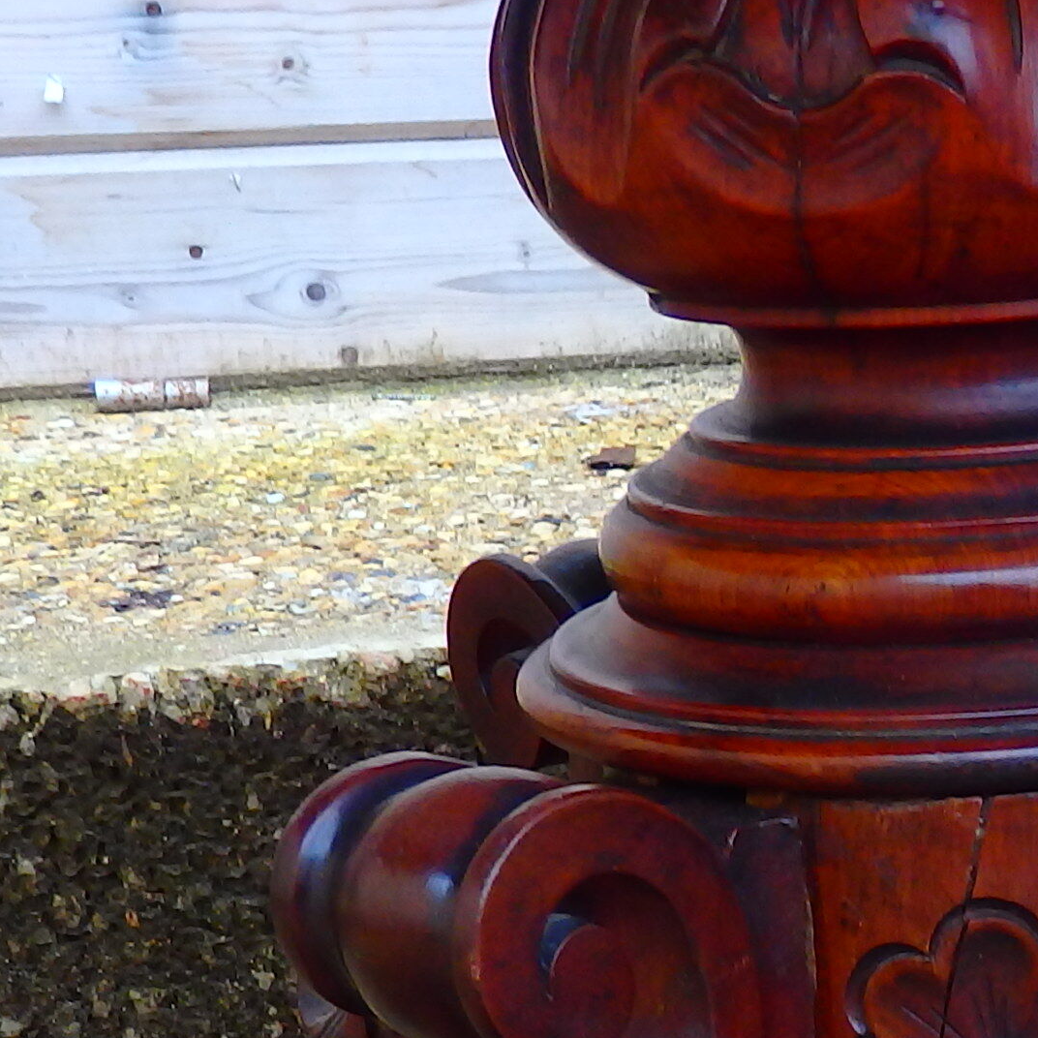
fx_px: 3223
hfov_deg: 17.7
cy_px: 1327
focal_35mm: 95
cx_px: 1099
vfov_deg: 17.3
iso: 125
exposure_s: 1/40
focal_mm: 4.5
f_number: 3
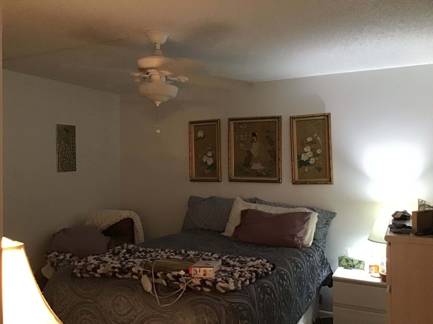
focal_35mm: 31
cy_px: 162
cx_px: 216
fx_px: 388
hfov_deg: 58.4
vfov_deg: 45.4
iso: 320
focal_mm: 3.3
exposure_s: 1/15
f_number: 2.4
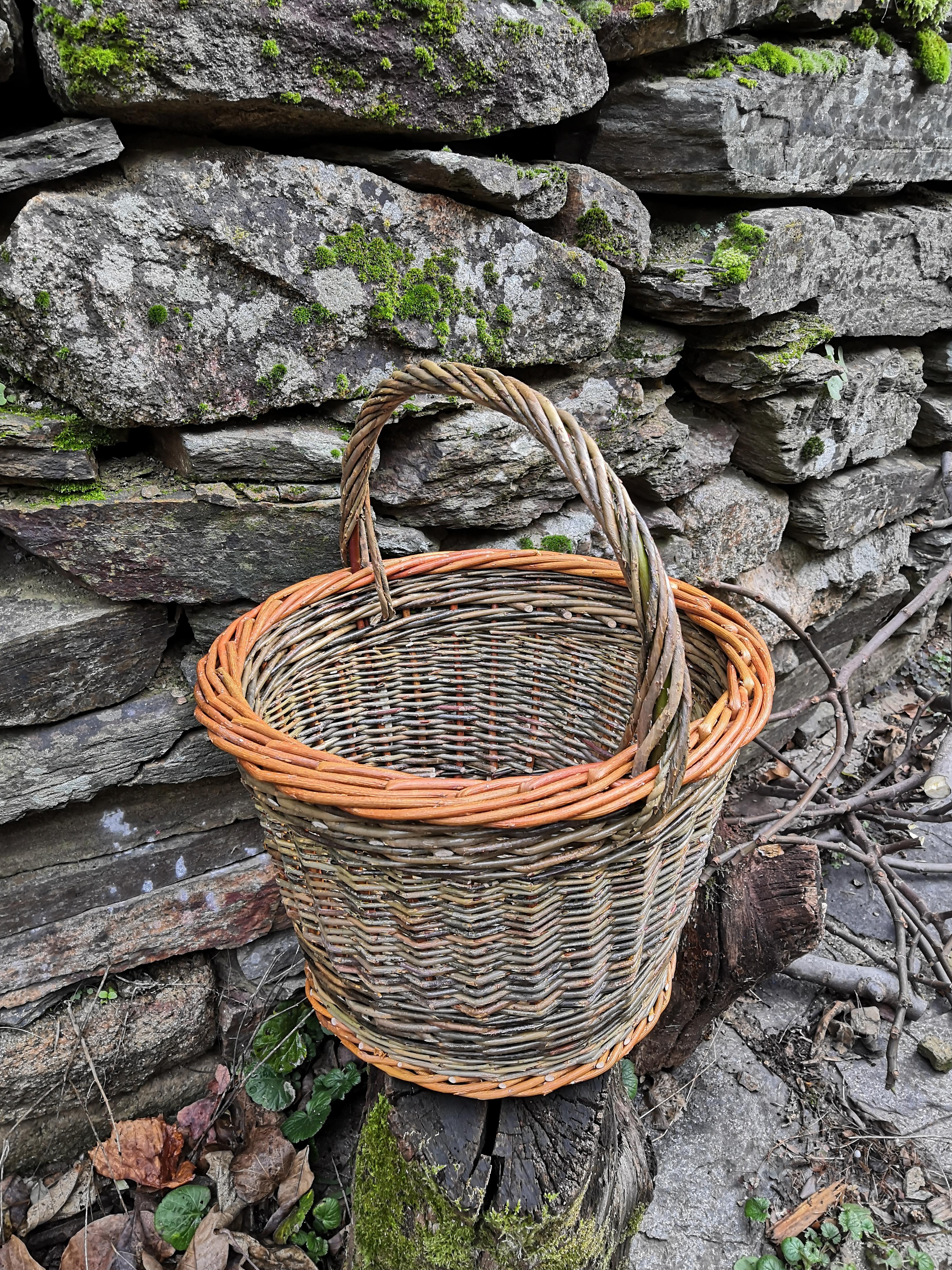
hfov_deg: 49.8
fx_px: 1027
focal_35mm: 28
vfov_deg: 63.4
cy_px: 638
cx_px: 472
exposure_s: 1/146
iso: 50
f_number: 1.8
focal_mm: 3.95
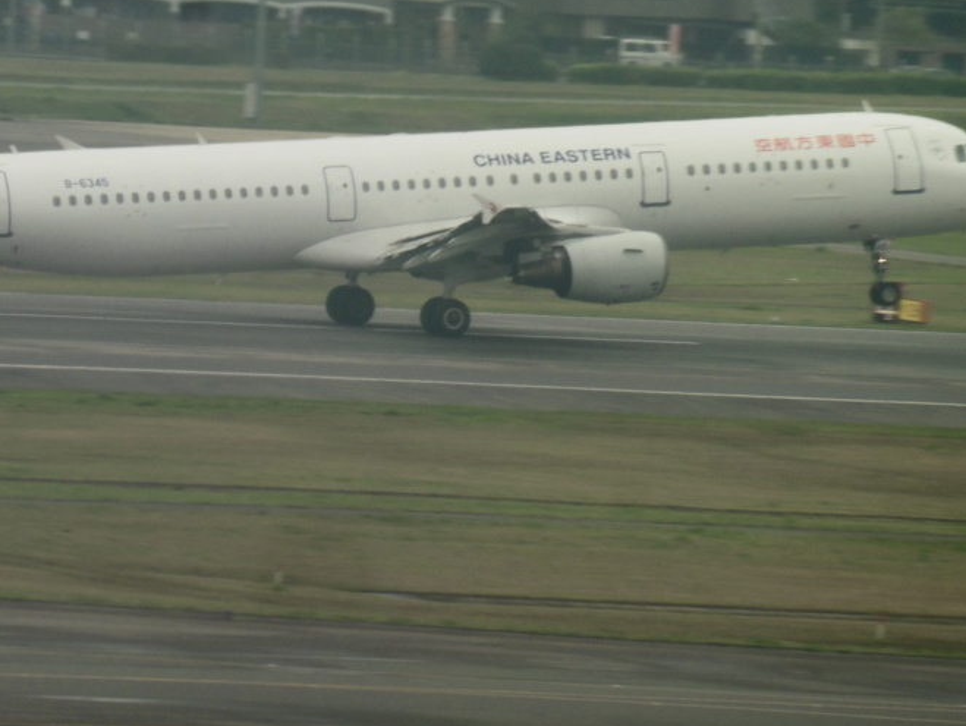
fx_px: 18819
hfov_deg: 2.9
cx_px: 374
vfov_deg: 2.2
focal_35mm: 674
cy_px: 238
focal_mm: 77.4
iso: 100
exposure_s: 1/200
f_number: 6.2
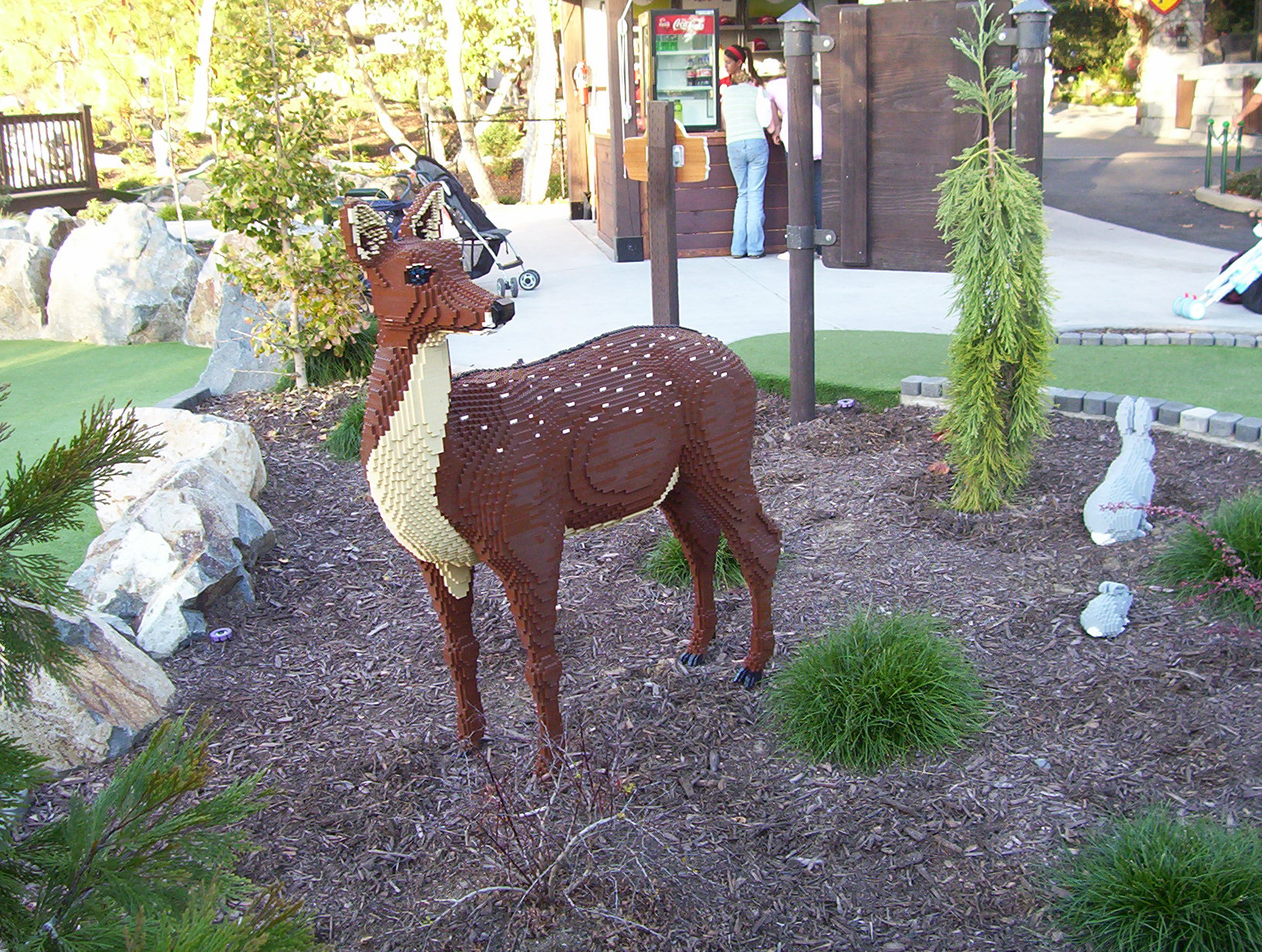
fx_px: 1571
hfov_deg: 43.8
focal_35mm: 43
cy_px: 476
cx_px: 631
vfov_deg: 33.7
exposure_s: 1/81.9
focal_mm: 5.77
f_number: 2.73
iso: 100
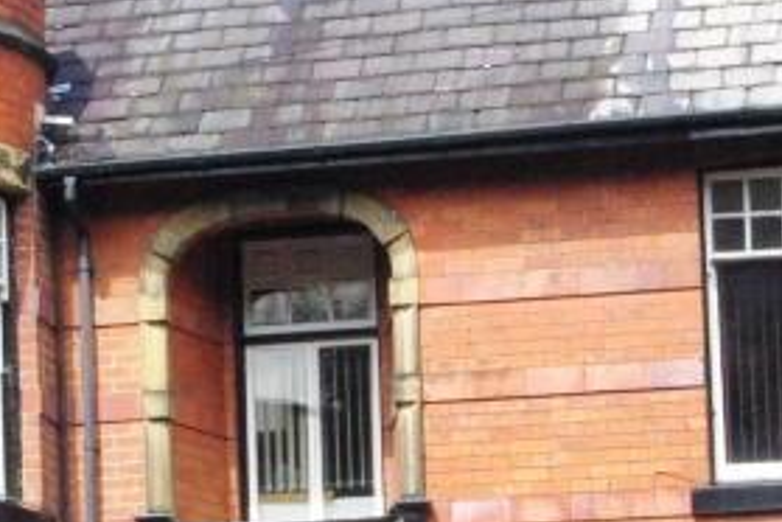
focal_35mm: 220
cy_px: 740
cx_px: 247
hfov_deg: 9.3
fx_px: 4779
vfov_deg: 6.2
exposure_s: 1/180
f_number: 22
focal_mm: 40
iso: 1600
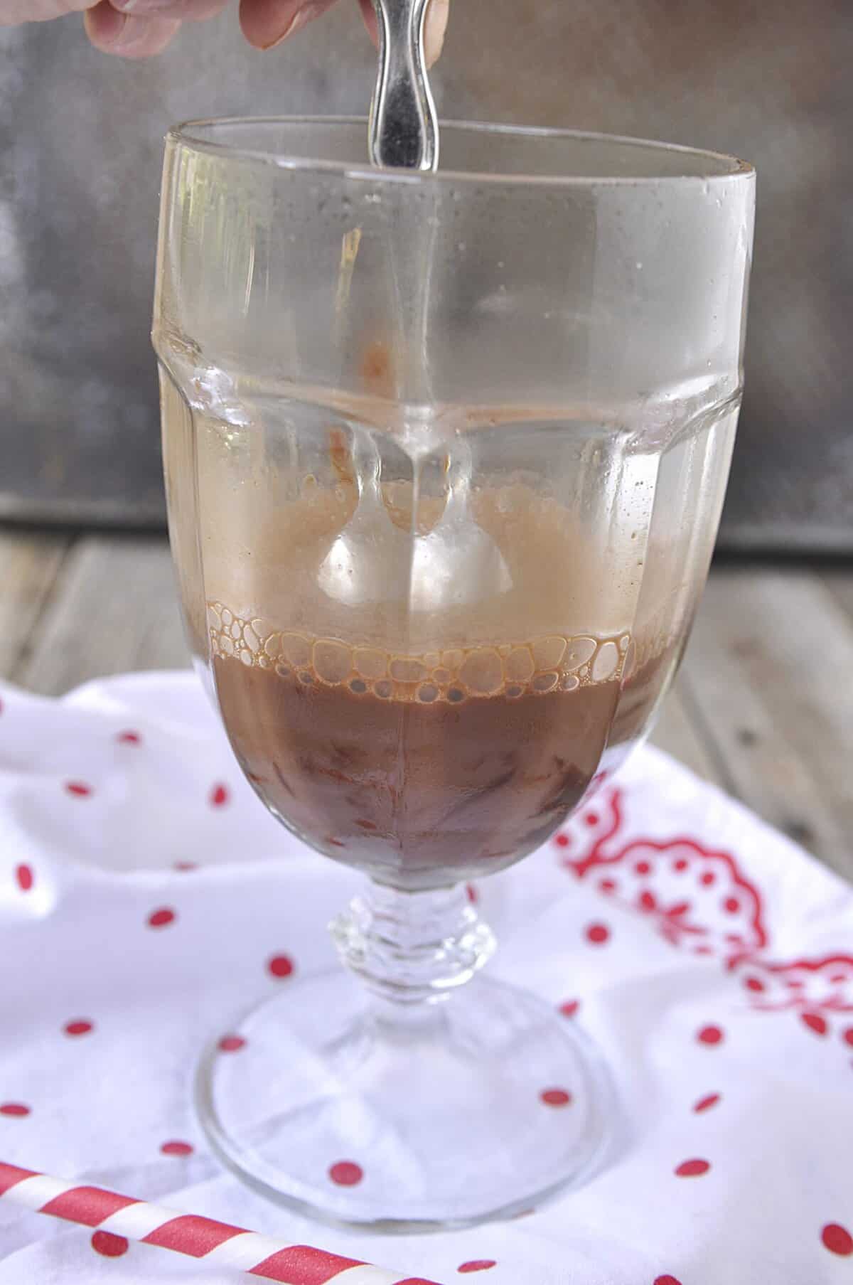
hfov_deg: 28.0
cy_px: 642
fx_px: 1710
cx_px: 426
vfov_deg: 41.2
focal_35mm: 48
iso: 400
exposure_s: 1/100
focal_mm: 32
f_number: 5
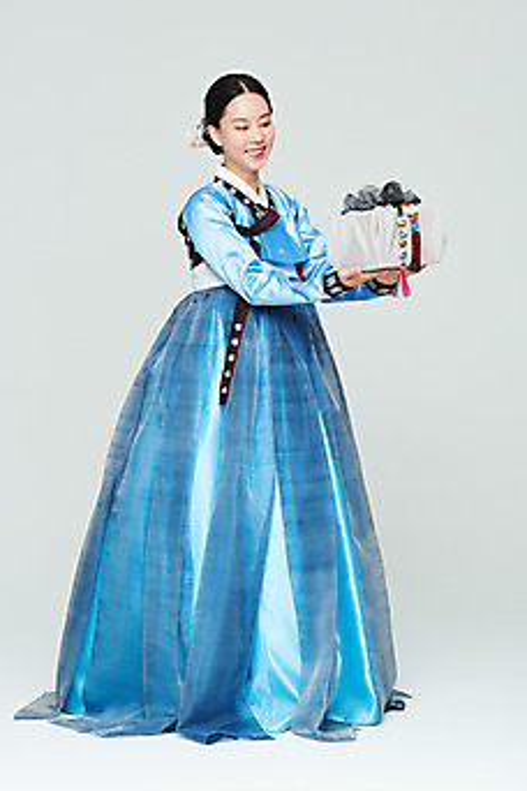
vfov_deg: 21.2
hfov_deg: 14.3
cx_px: 248
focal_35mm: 96
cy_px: 370
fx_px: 2108
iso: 100
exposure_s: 1/125
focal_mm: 82
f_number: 11
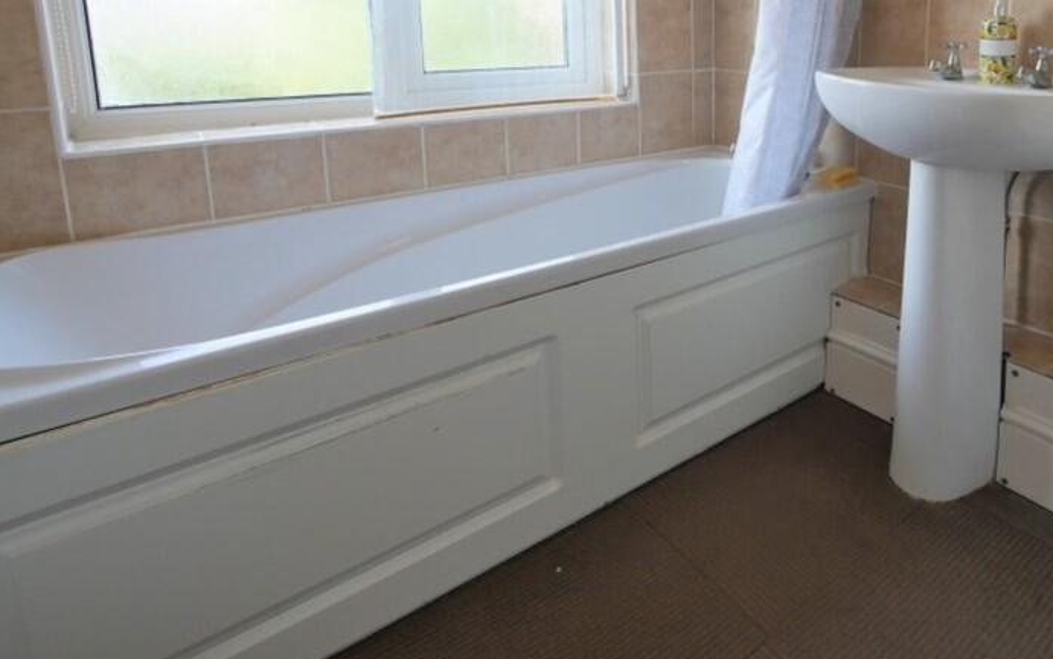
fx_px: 631
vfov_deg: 51.3
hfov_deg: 74.5
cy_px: 121
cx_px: 777
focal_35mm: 22
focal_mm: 7
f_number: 4
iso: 200
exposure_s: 1/100
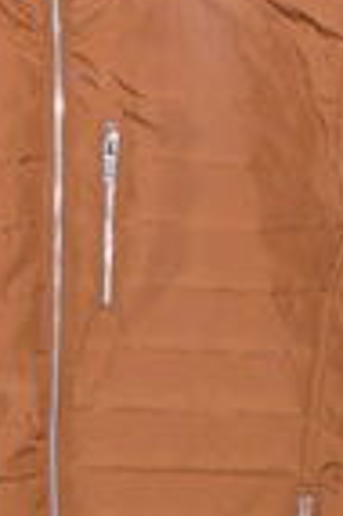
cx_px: 7
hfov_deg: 11.1
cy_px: 307
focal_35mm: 122
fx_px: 1748
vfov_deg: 16.8
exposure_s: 1/30
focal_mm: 5.2
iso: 200
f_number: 2.8
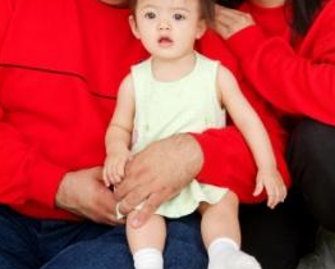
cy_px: 50
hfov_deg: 24.7
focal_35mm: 77
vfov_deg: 19.7
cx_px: 188
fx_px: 764
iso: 100
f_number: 11
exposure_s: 1/90
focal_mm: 32
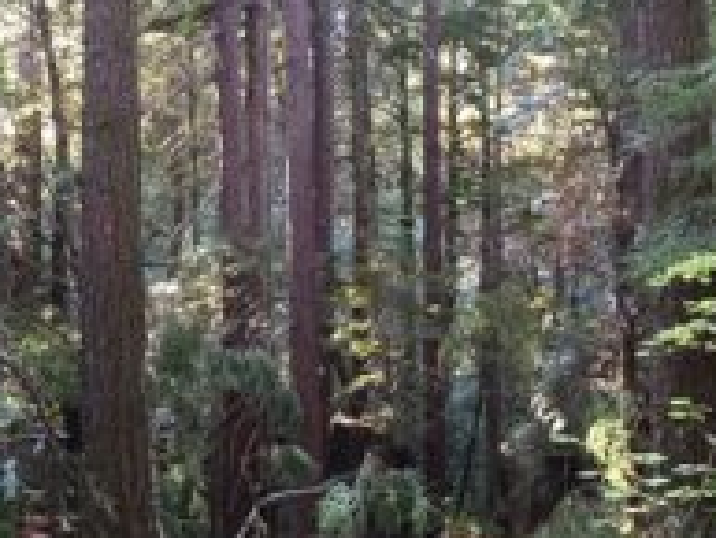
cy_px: 297
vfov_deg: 24.4
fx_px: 1242
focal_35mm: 60
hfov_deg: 32.0
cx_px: 445
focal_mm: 4.15
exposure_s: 1/15
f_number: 2.2
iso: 80
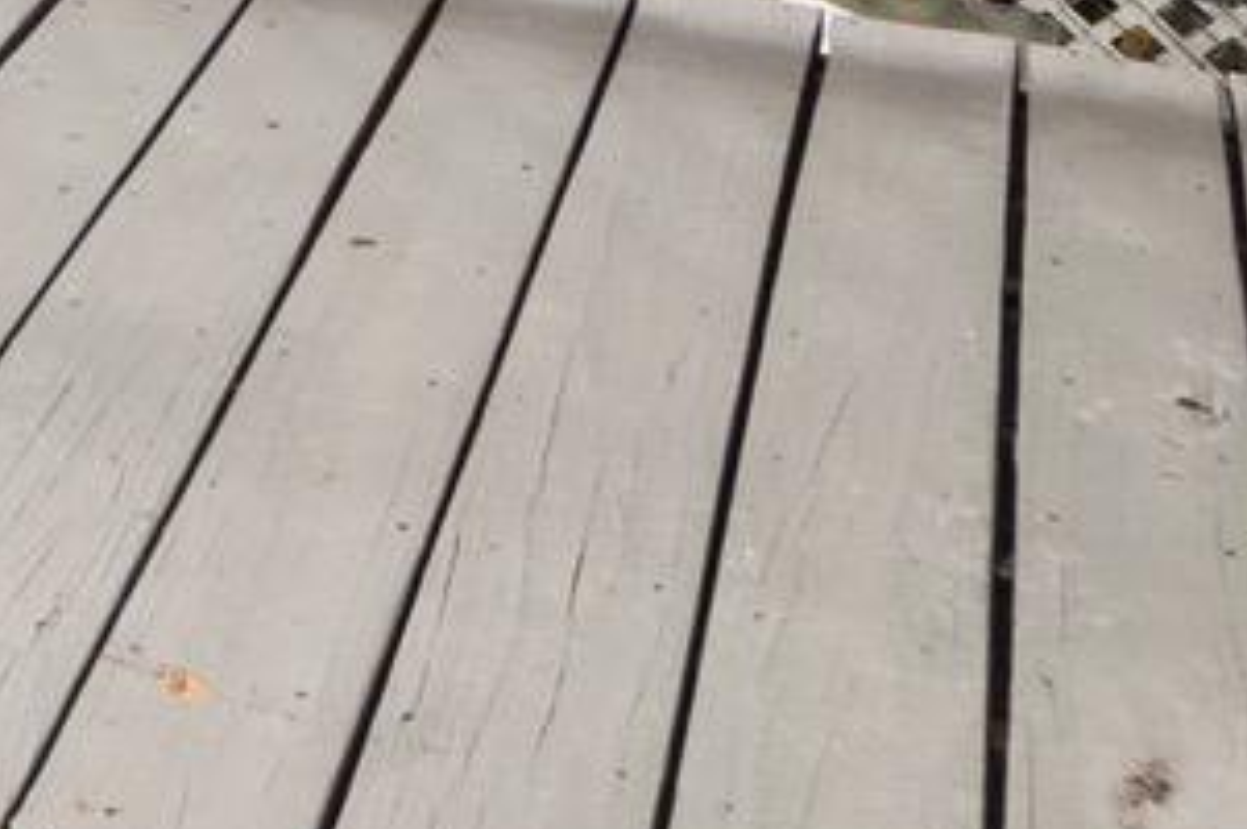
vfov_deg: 10.8
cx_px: -1964
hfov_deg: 12.9
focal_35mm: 109
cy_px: -1127
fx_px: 3771
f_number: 9
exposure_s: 1/200
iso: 200
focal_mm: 16
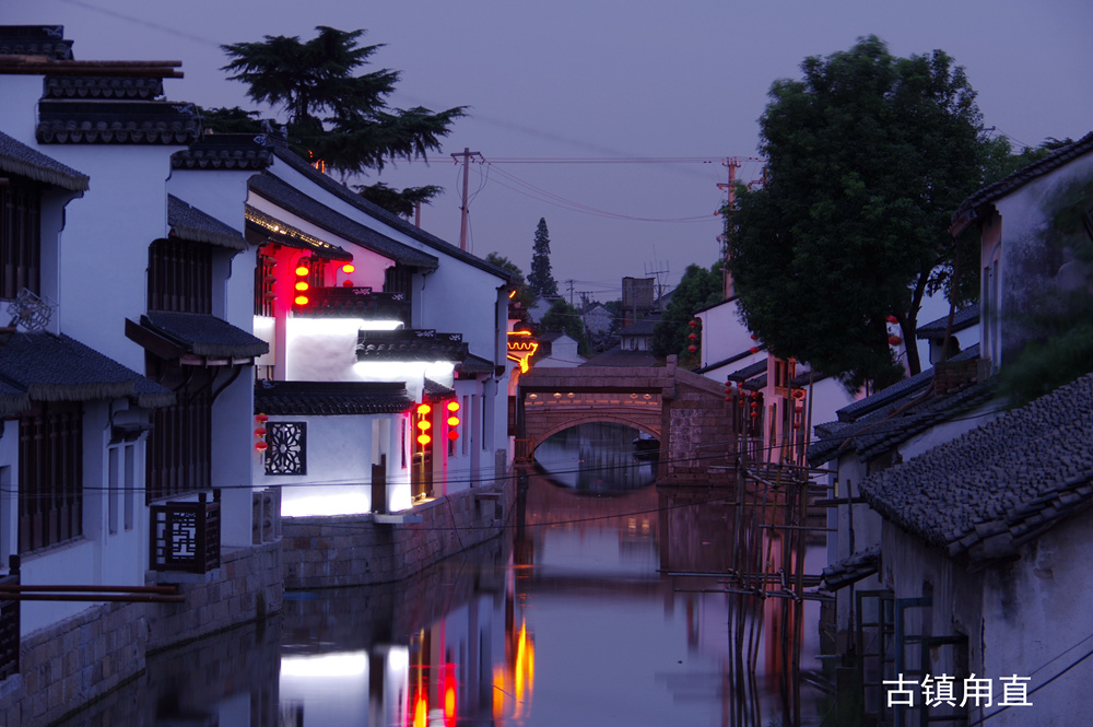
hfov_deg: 15.5
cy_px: 364
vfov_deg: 10.4
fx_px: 4004
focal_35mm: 132
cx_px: 546
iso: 100
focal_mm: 88
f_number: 10
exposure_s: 13
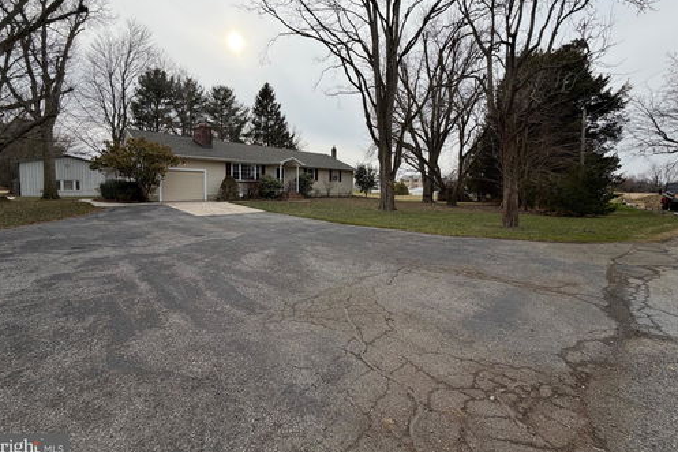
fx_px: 282
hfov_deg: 100.4
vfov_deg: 77.0
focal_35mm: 15
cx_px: 333
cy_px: 199
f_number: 2.2
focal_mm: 2.22
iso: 40
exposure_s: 1/770
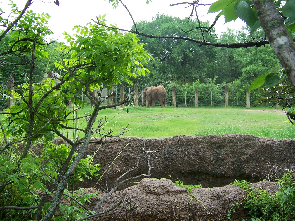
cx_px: 148
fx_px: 281
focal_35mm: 33
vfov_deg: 42.9
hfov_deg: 55.4
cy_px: 110
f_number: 3.4
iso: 80
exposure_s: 1/60
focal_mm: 5.5
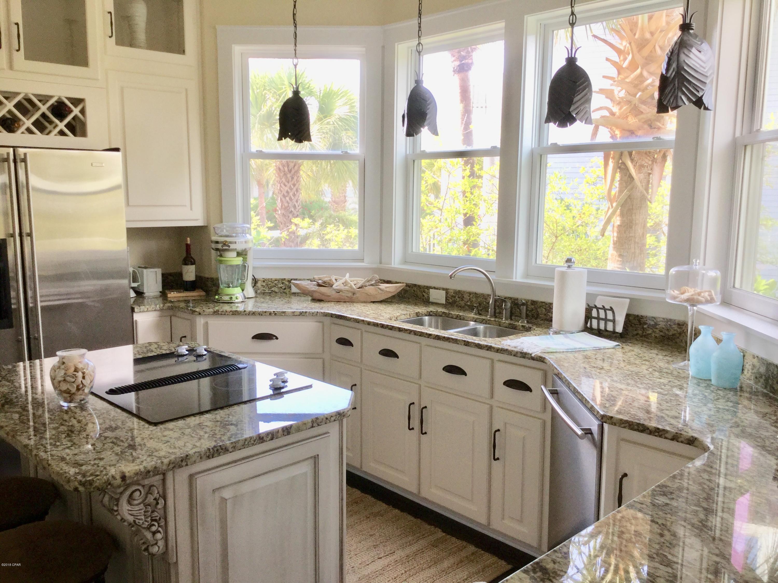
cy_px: 292
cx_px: 389
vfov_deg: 45.4
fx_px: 697
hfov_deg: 58.4
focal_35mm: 31
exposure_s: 1/60
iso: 25
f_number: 2.4
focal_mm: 3.3
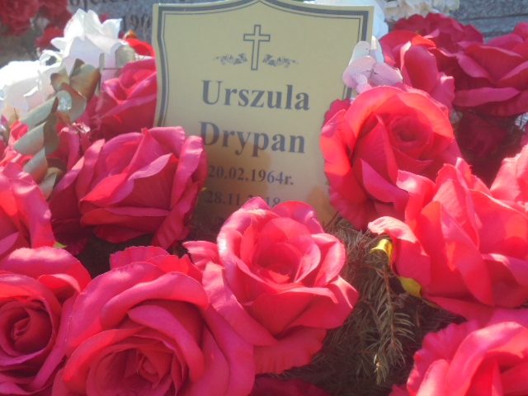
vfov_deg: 37.7
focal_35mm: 38
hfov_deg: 49.0
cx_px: 264
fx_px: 580
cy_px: 198
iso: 100
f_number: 4.2
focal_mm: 6.9
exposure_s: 1/160
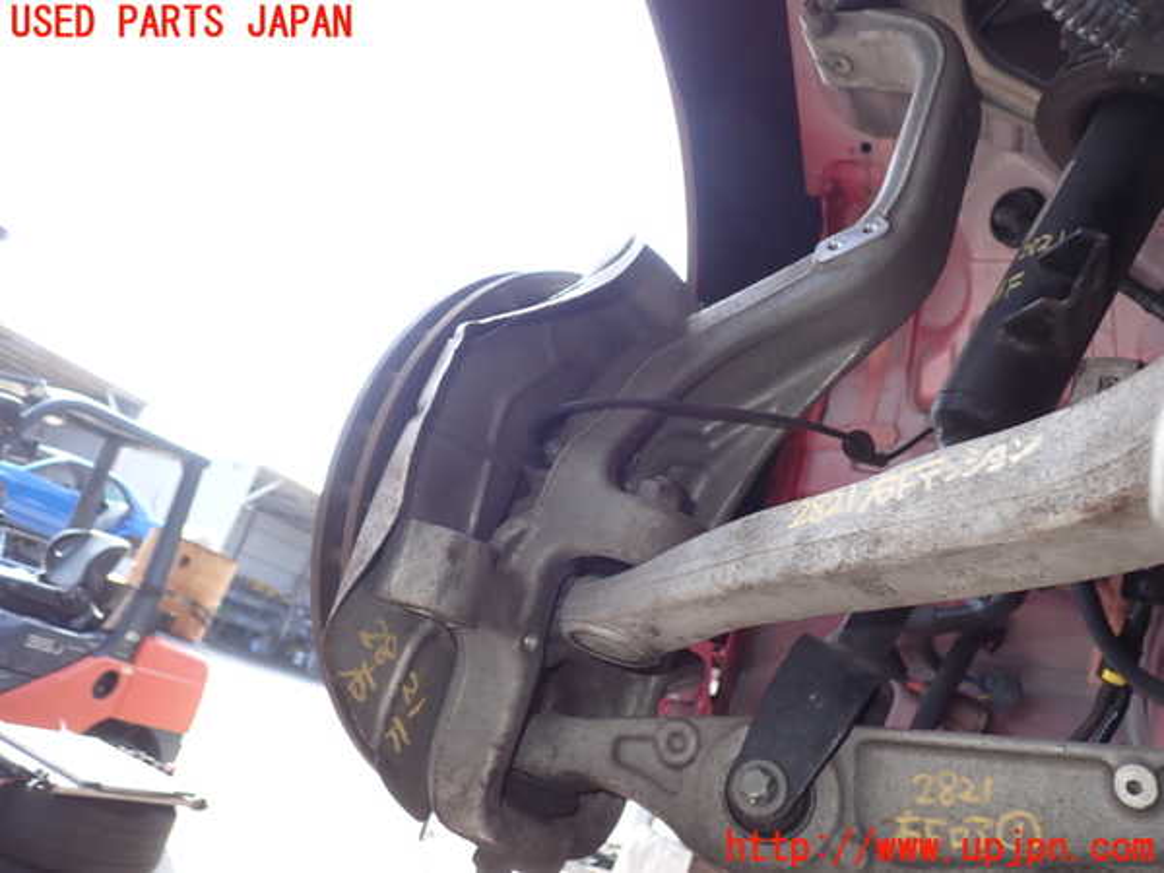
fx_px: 1009
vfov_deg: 46.8
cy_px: 436
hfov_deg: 60.0
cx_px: 582
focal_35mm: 30
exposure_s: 1/30
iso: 100
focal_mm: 5.4
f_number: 6.3
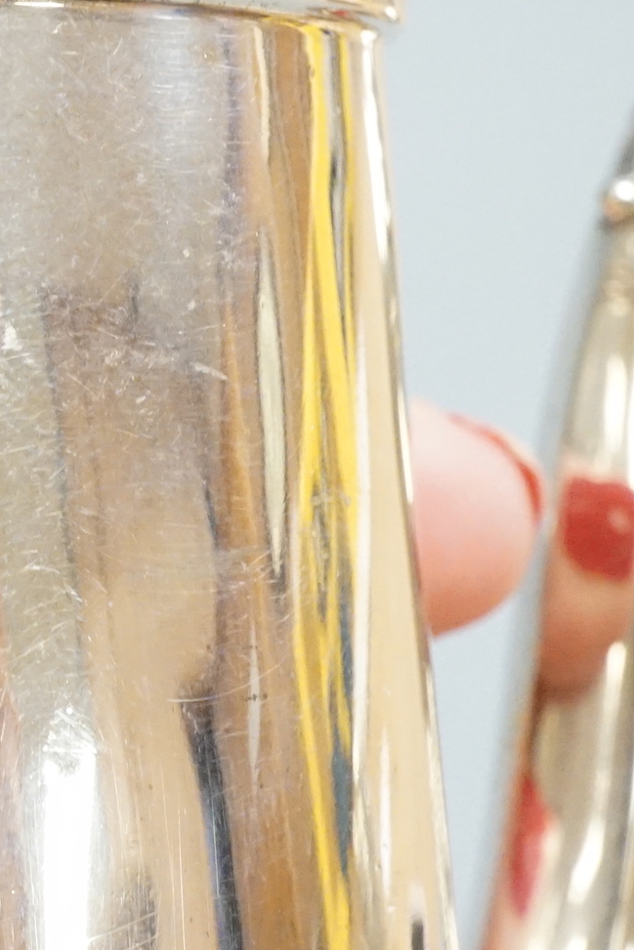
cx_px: -325
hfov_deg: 12.5
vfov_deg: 19.6
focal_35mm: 104
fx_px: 2746
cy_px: 359
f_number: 22
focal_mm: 30
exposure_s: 1/50
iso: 6400
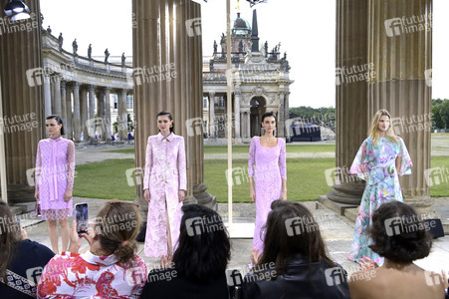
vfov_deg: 43.5
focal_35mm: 30
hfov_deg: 62.0
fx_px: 374
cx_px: 224
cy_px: 150
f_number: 6.3
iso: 1600
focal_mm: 30
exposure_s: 1/640
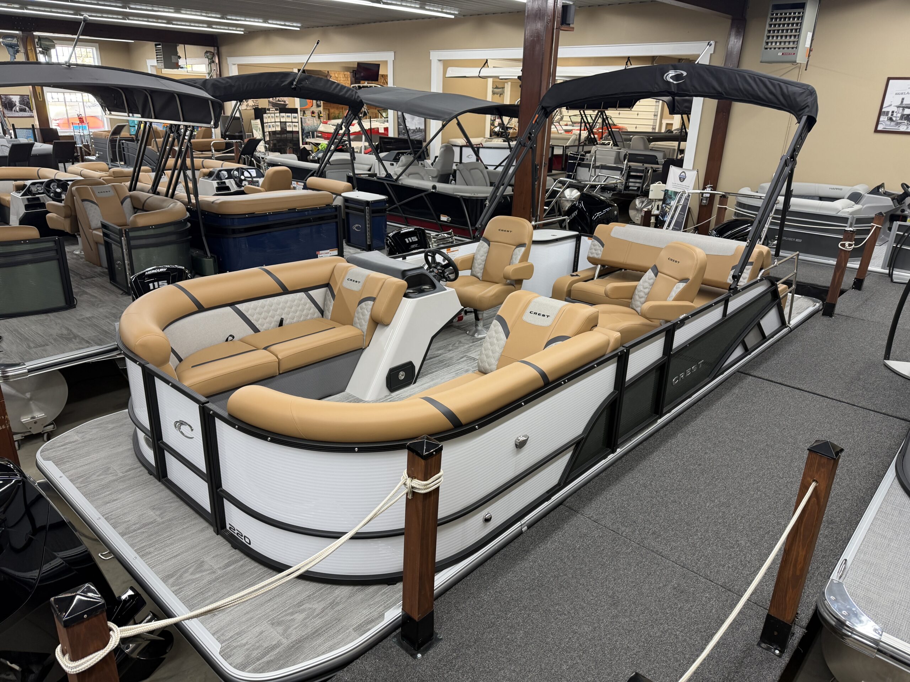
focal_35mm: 24
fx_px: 631
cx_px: 455
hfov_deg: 71.6
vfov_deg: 56.8
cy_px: 341
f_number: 1.78
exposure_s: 1/60
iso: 125
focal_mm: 6.76
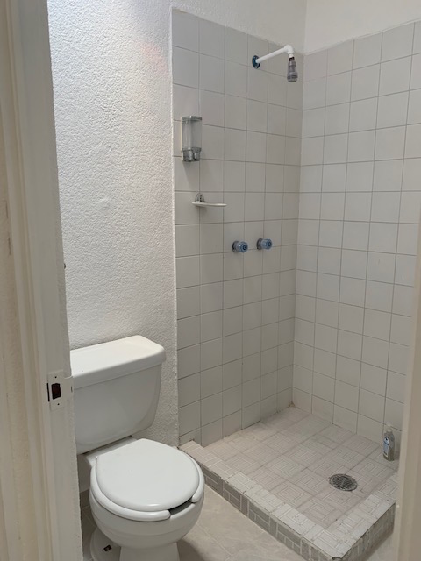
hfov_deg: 53.1
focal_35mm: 26
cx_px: 210
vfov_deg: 67.3
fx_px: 422
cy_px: 280
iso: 64
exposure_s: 1/121
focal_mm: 4.25
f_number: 1.8
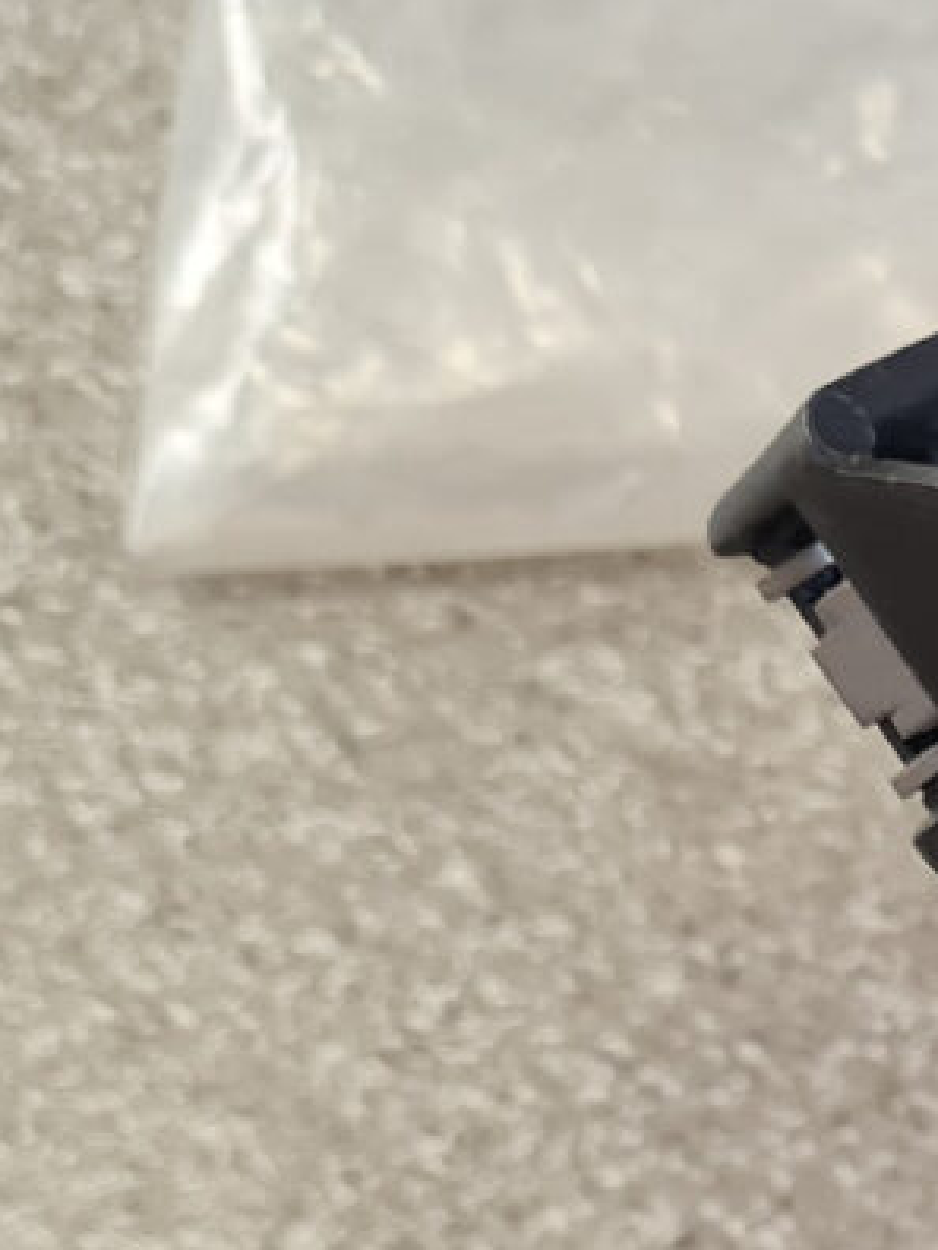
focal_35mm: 92
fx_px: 3324
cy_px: 1424
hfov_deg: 14.3
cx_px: 1642
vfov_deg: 20.2
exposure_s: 1/100
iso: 200
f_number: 1.8
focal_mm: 5.4
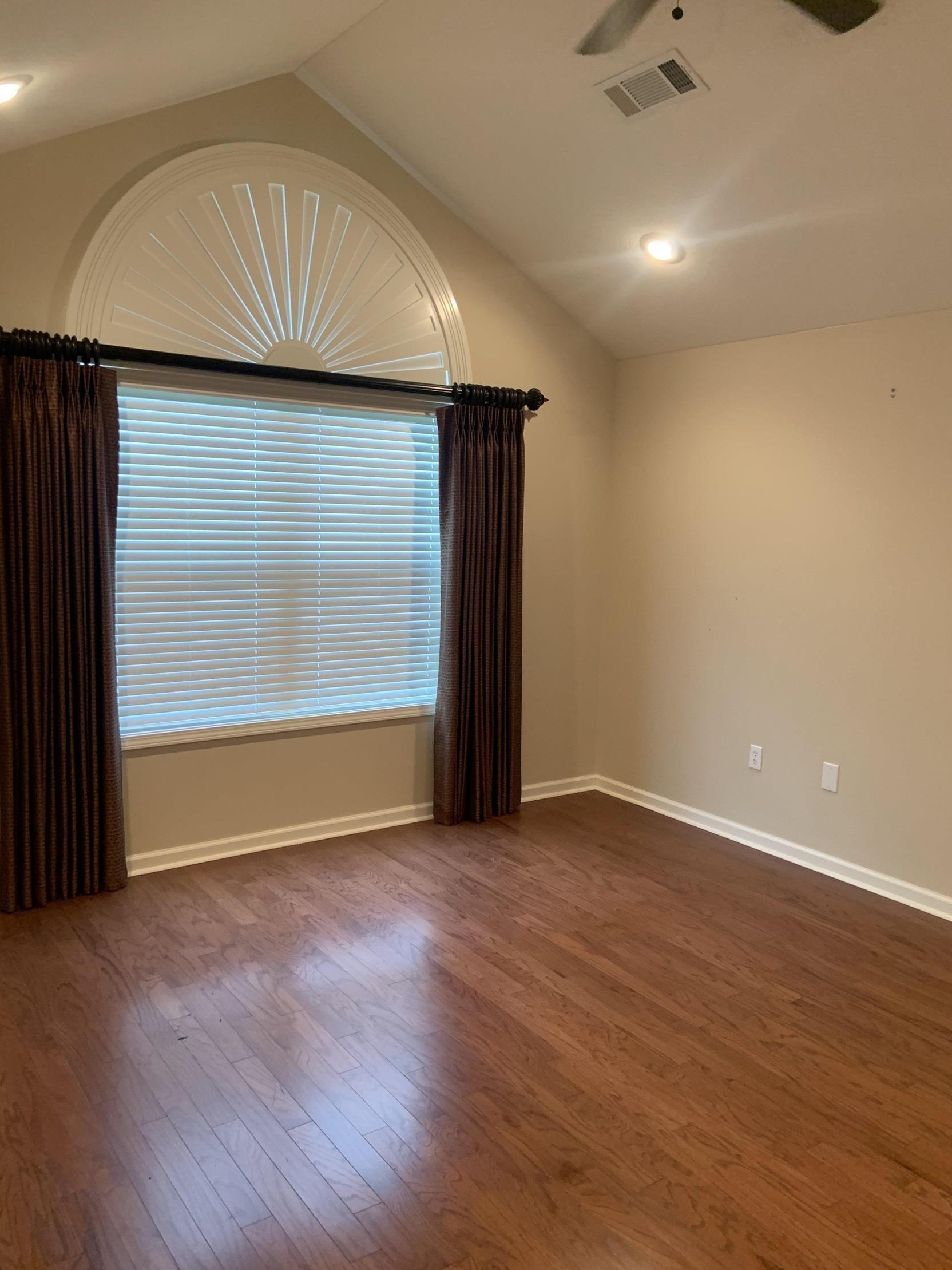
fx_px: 990
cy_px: 634
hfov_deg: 51.3
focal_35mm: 27
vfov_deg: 65.3
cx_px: 471
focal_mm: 4.25
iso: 200
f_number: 1.8
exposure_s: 1/60
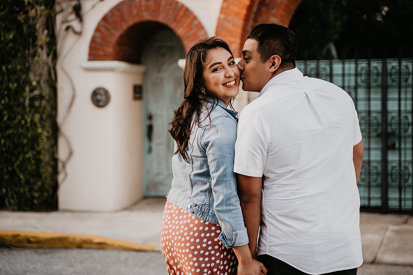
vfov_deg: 19.5
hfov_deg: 28.8
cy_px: 138
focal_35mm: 70
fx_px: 803
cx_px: 206
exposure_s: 1/640
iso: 500
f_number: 2.8
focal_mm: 70
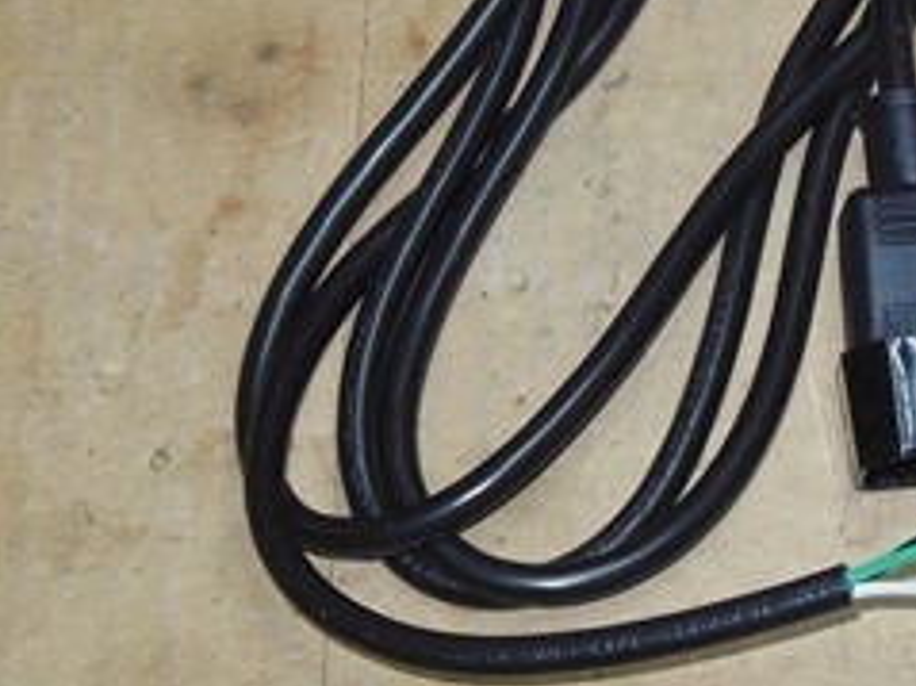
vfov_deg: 13.7
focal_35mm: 107
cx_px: 855
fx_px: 2830
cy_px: 77
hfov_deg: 18.0
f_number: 4.1
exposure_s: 1/60
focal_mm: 10.2
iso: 200
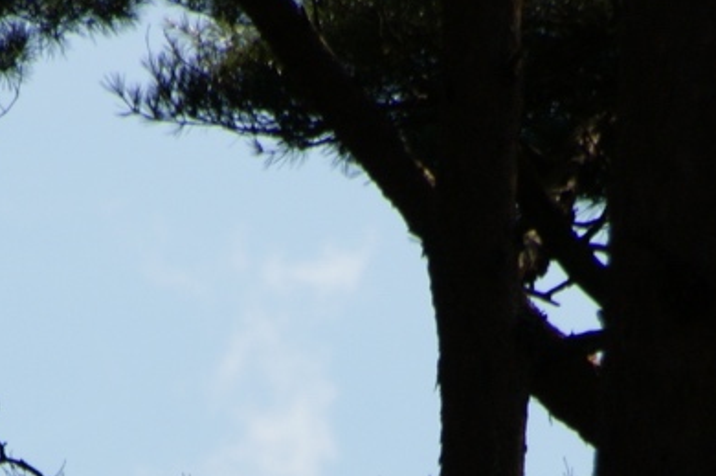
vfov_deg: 0.9
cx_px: 244
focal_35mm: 1540
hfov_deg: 1.3
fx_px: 30590
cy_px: 867
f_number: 8
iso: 100
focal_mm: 250
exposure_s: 1/500
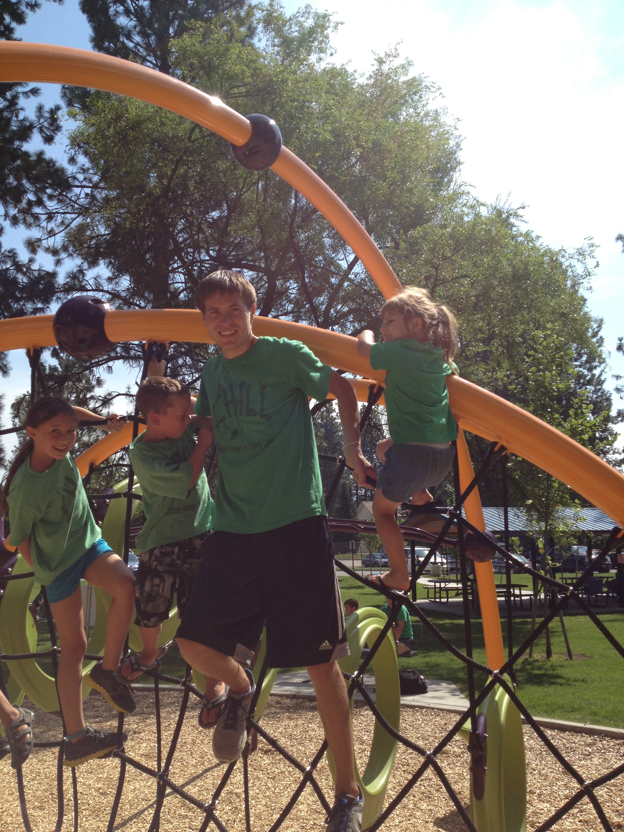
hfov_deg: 40.7
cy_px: 416
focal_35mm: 35
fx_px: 841
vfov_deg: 52.6
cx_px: 312
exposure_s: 1/1842
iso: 50
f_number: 2.4
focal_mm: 4.28
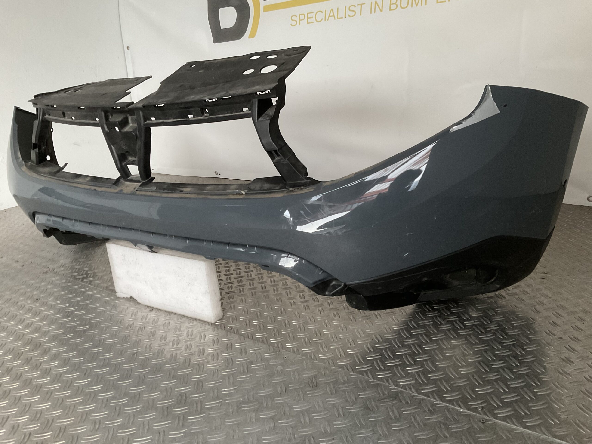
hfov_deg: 61.7
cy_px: 222
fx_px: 496
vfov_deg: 48.2
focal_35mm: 29
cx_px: 296
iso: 200
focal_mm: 3
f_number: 1.8
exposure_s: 1/33
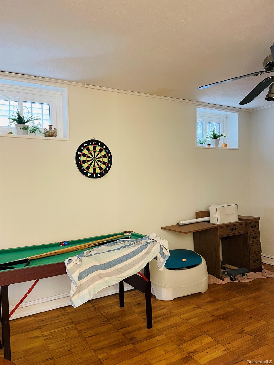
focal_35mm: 26
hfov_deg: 53.1
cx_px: 137
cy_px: 182
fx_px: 274
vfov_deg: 67.3
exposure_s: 1/60
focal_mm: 4.2
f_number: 1.6
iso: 500
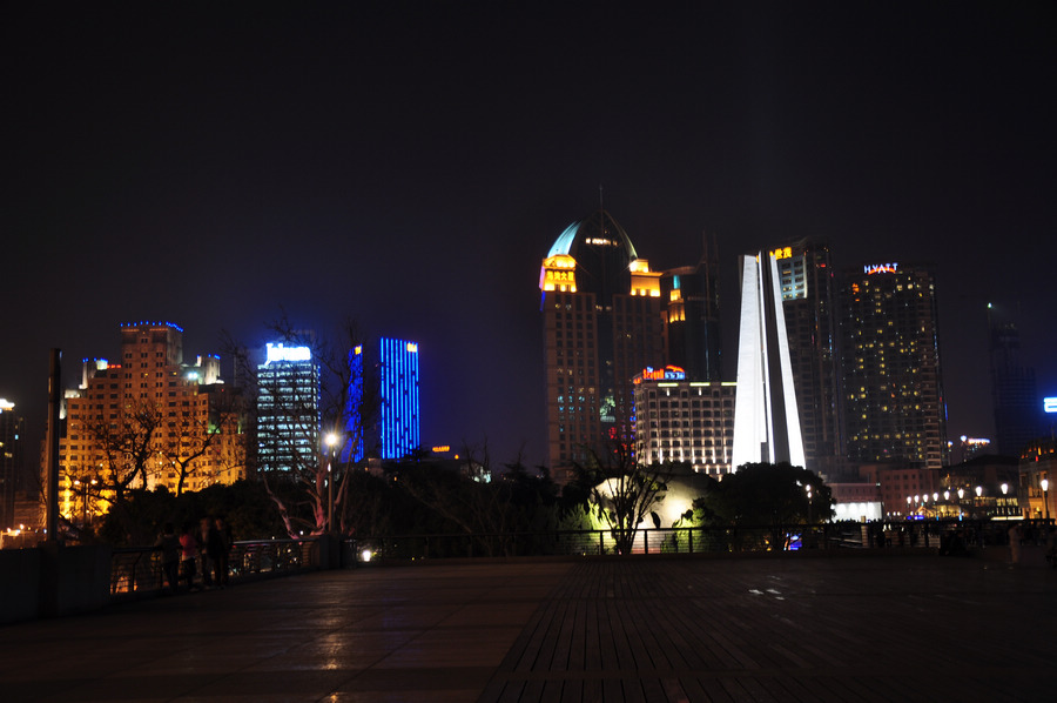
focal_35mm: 42
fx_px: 1232
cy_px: 352
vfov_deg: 31.8
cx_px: 528
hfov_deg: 46.4
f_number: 4.2
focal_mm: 28
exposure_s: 1/1.6
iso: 200
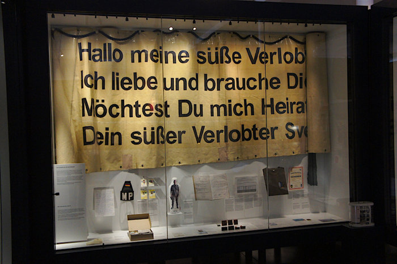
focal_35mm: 38
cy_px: 132
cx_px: 198
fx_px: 413
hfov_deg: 51.3
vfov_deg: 35.5
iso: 1250
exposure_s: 1/40
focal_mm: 25
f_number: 4
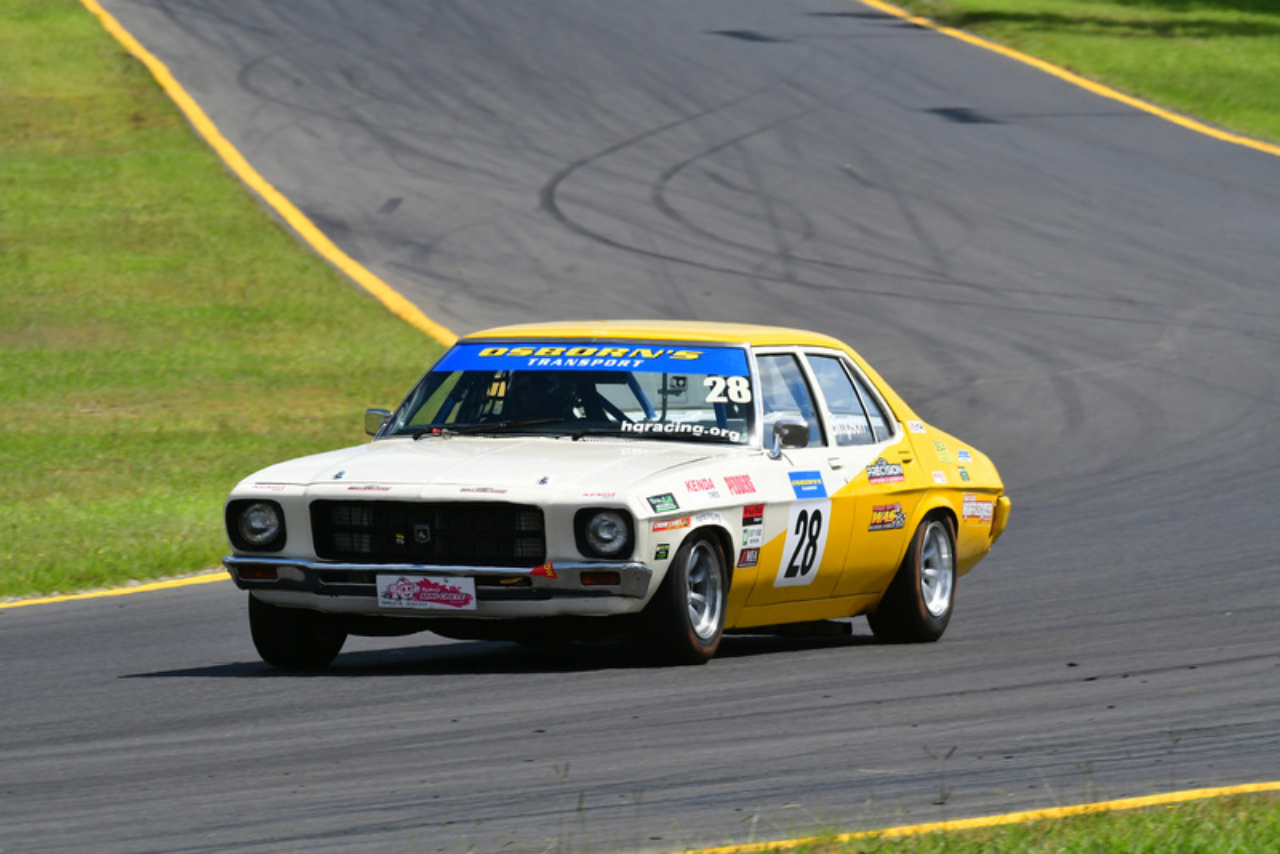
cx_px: 640
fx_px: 18139
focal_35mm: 510
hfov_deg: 4.0
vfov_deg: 2.7
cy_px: 427
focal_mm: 340
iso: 400
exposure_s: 1/500
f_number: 13
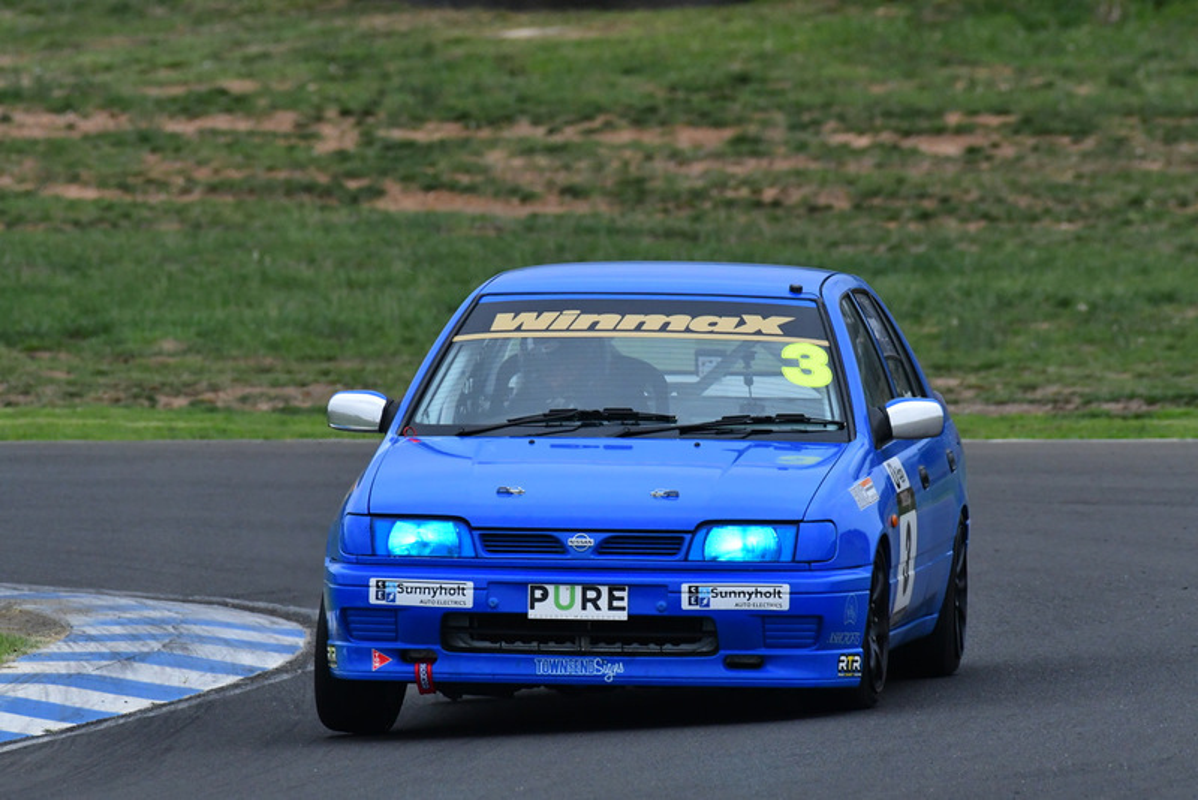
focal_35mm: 750
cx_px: 599
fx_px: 24966
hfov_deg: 2.7
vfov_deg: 1.8
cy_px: 400
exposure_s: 1/640
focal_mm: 500
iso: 2000
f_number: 10
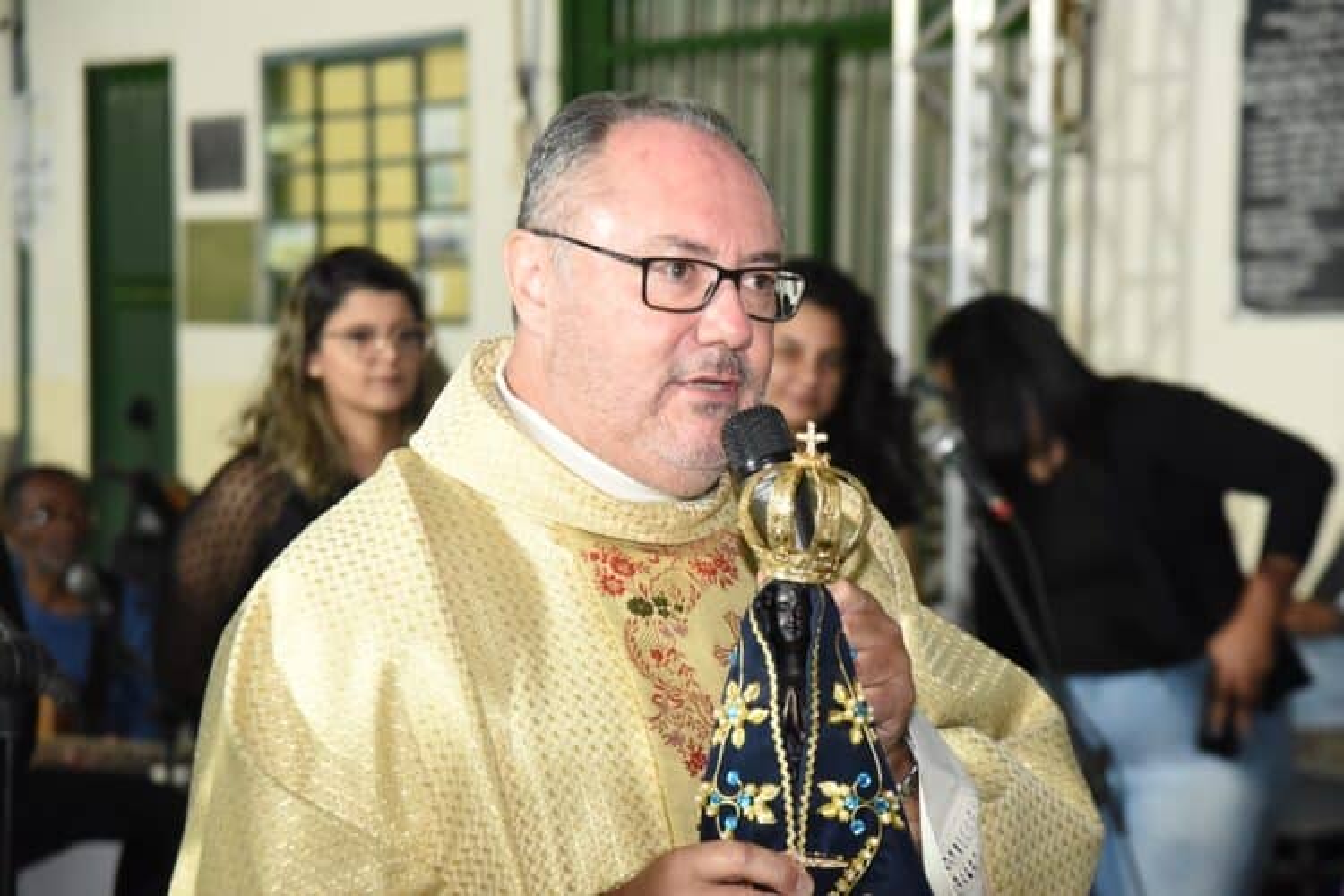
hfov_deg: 19.5
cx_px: 672
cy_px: 448
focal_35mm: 105
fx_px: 3920
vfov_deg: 13.0
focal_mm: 105
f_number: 4
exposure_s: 1/80
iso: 5000
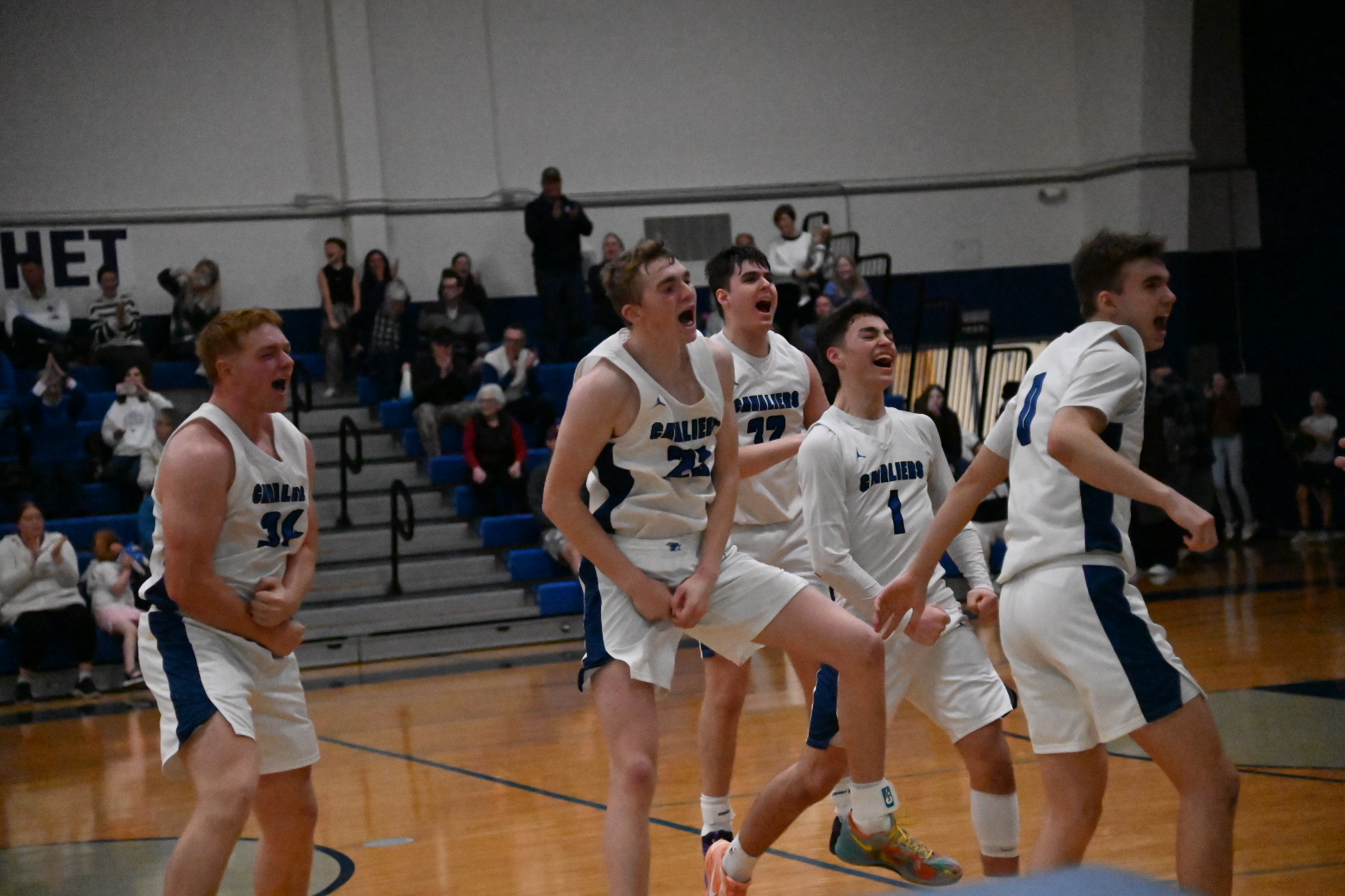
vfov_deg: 16.7
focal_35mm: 82
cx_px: 672
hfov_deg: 24.8
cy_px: 448
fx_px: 3063
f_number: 4
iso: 51200
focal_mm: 82
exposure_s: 1/8000
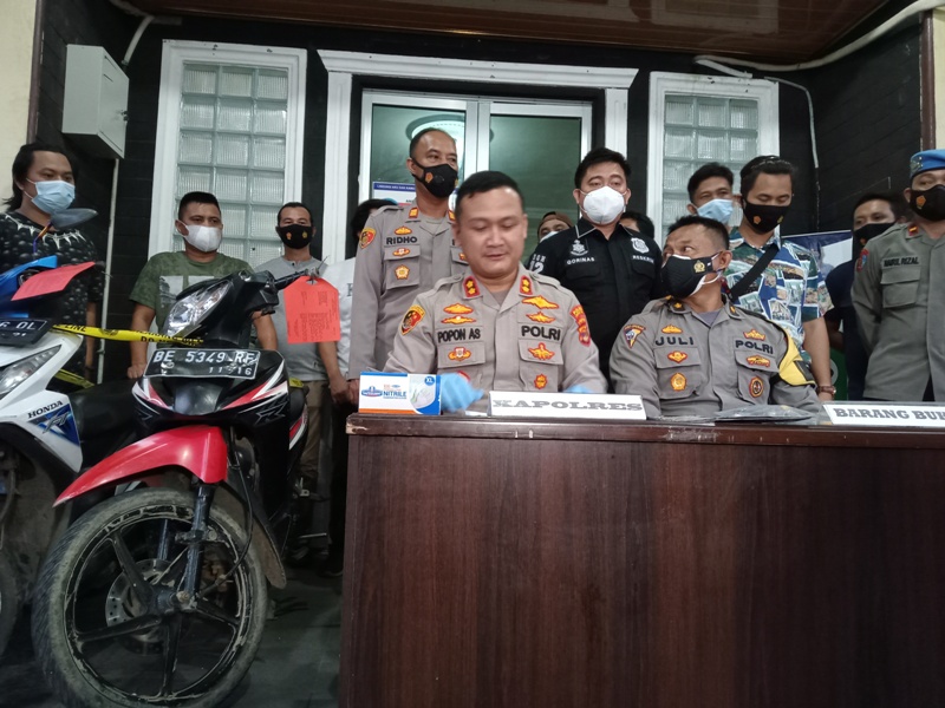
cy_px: 354
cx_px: 472
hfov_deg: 63.4
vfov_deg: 49.7
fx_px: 764
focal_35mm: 28
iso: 884
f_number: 2.2
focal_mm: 3.37
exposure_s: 1/25
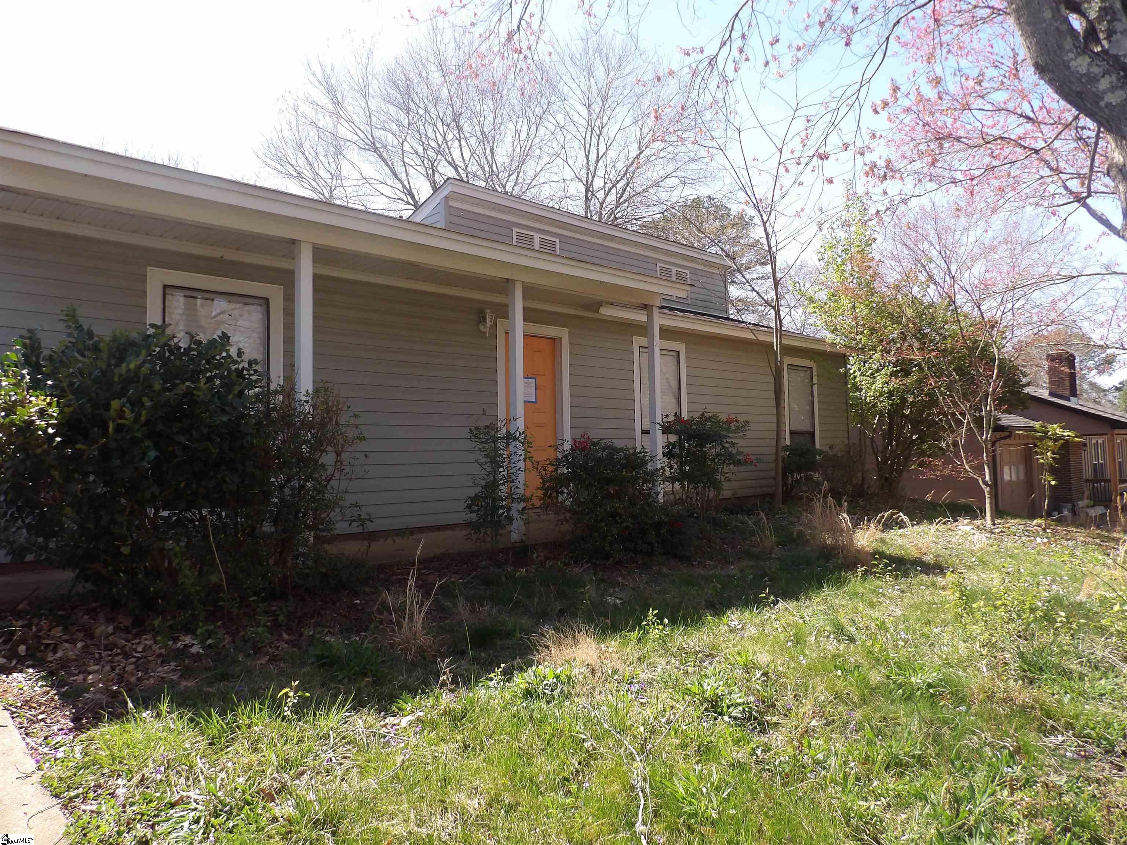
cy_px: 422
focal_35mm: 24
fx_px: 781
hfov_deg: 71.6
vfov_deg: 56.8
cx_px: 564
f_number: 3.2
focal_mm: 4.3
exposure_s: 1/365
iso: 100
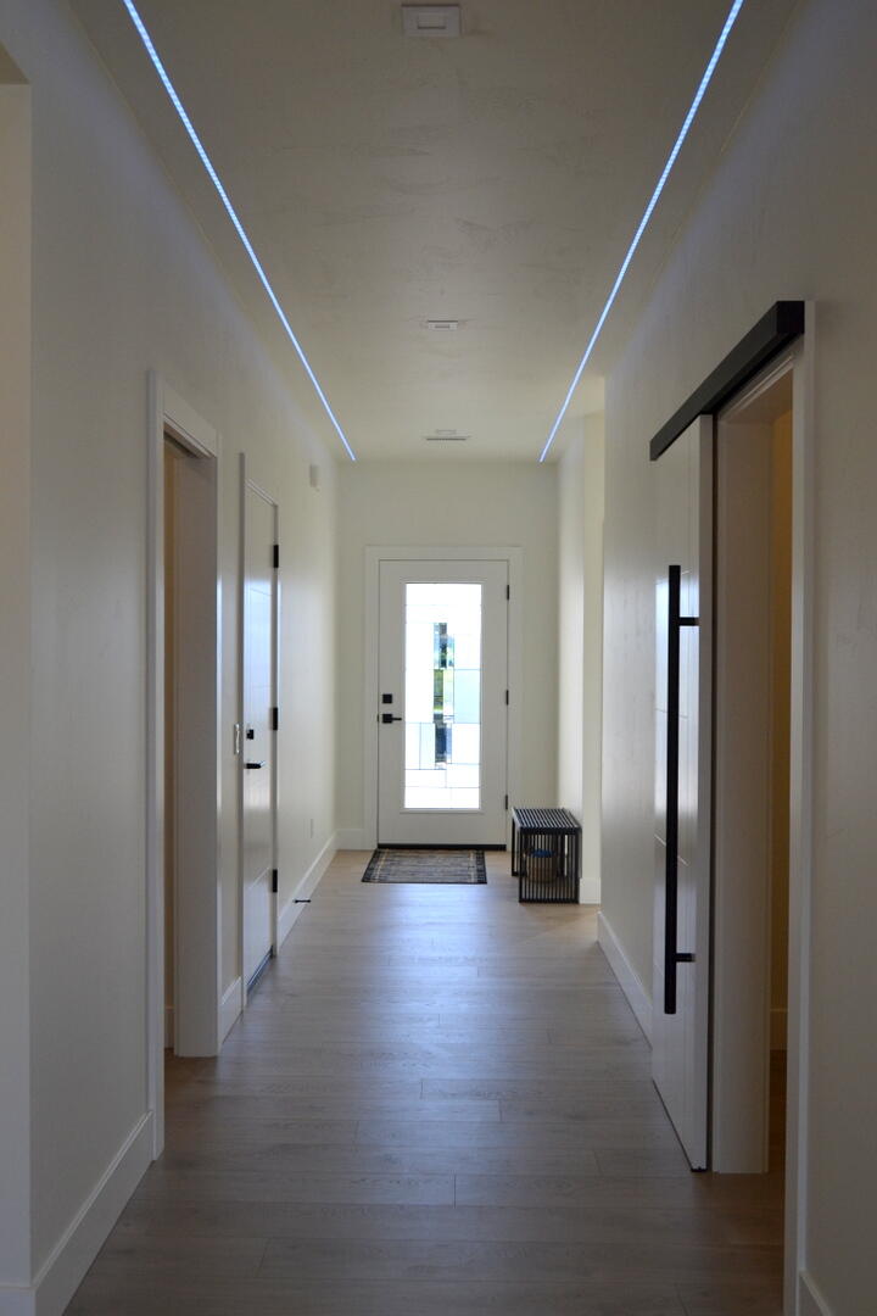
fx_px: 1261
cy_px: 658
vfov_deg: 55.1
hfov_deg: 38.4
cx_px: 438
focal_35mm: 34
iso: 280
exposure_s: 1/125
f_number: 5.6
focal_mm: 23
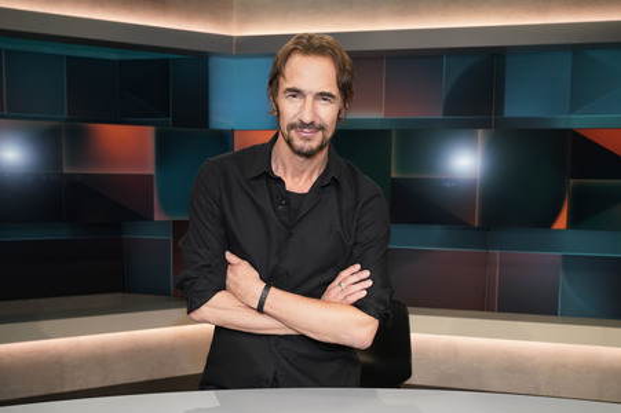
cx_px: 310
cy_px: 206
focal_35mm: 30
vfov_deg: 43.5
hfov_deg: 62.0
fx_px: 517
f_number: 5.6
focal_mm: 30
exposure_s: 1/125
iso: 2000
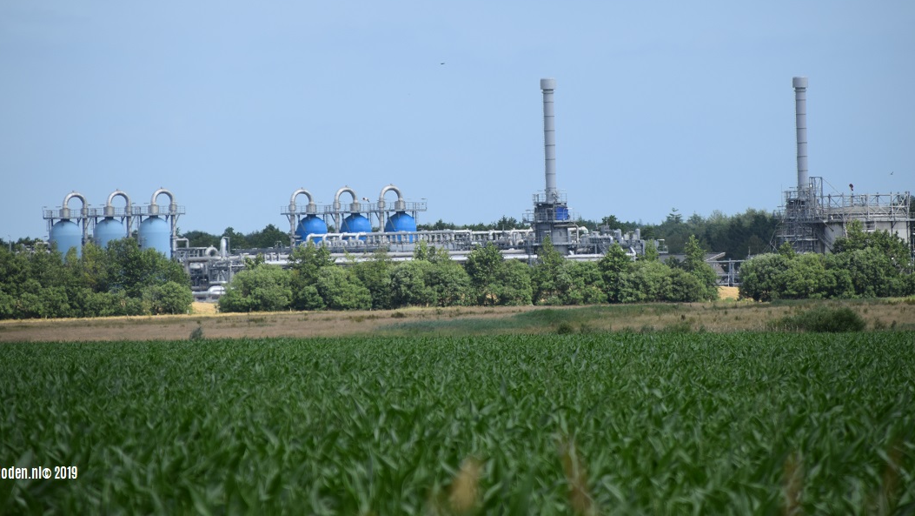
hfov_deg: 6.0
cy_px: 182
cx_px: 449
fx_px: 8688
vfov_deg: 3.4
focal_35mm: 358
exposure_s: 1/640
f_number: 6.3
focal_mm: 200
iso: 200
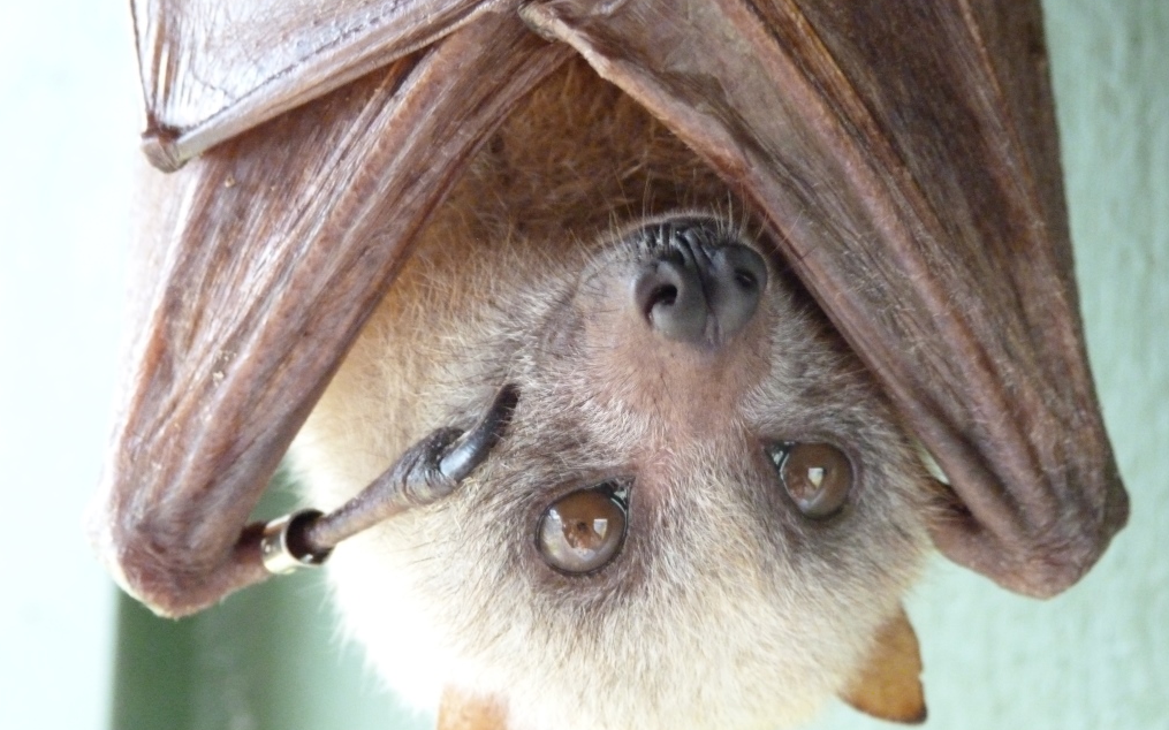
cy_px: 411
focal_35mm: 108
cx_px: 582
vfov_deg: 12.1
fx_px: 3440
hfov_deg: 19.3
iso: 800
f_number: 3.5
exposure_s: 1/20
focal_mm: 18.2
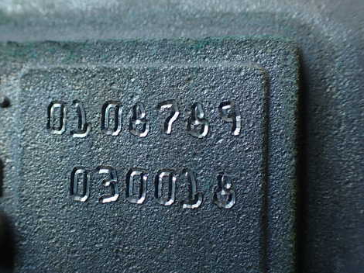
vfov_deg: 31.5
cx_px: 132
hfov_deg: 40.9
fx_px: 483
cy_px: 149
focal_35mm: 46
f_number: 2.5
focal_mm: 6.37
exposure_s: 1/80
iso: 160
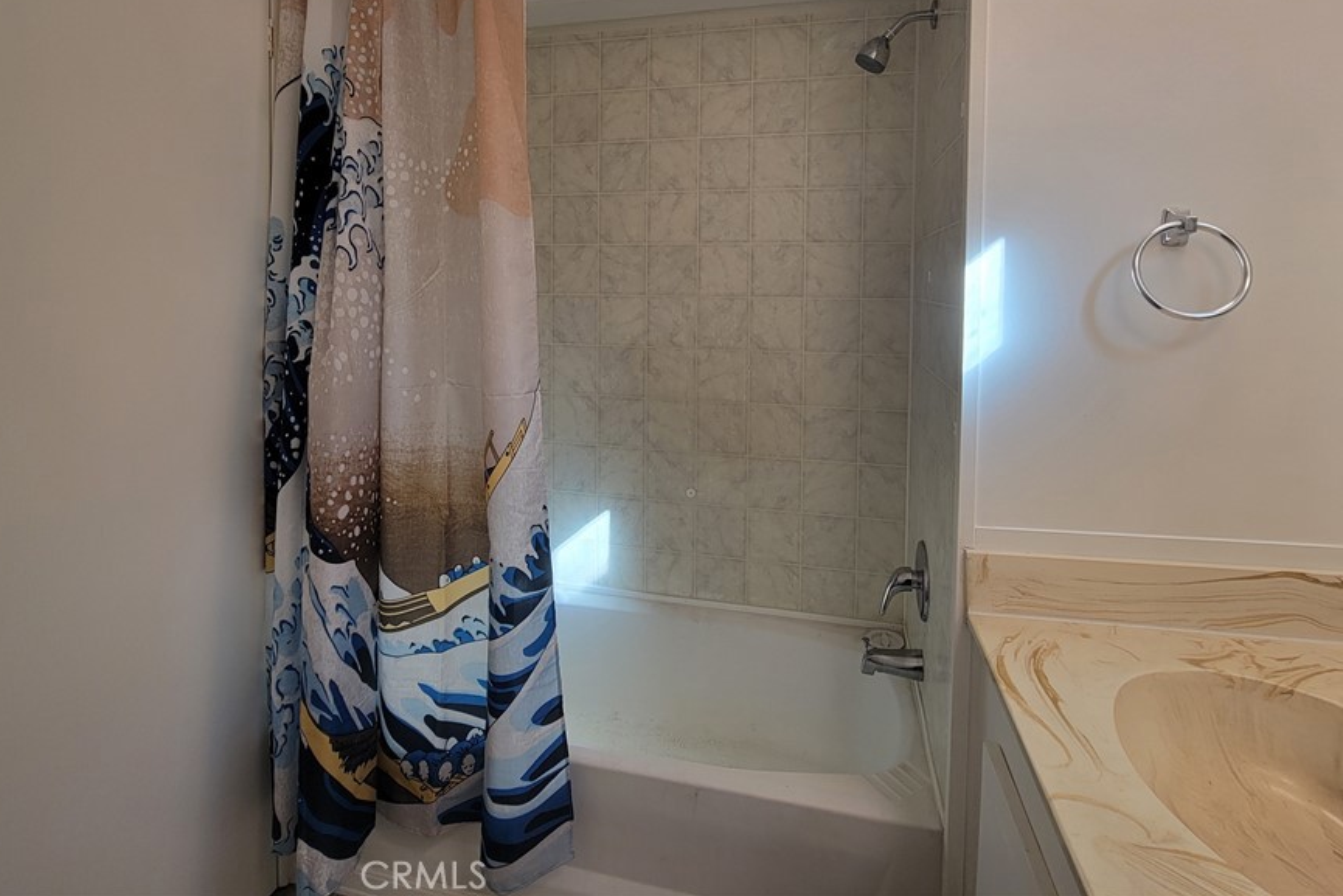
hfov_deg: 96.7
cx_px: 672
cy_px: 301
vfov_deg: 71.7
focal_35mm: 16
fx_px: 597
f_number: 2.2
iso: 64
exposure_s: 1/120
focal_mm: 2.2
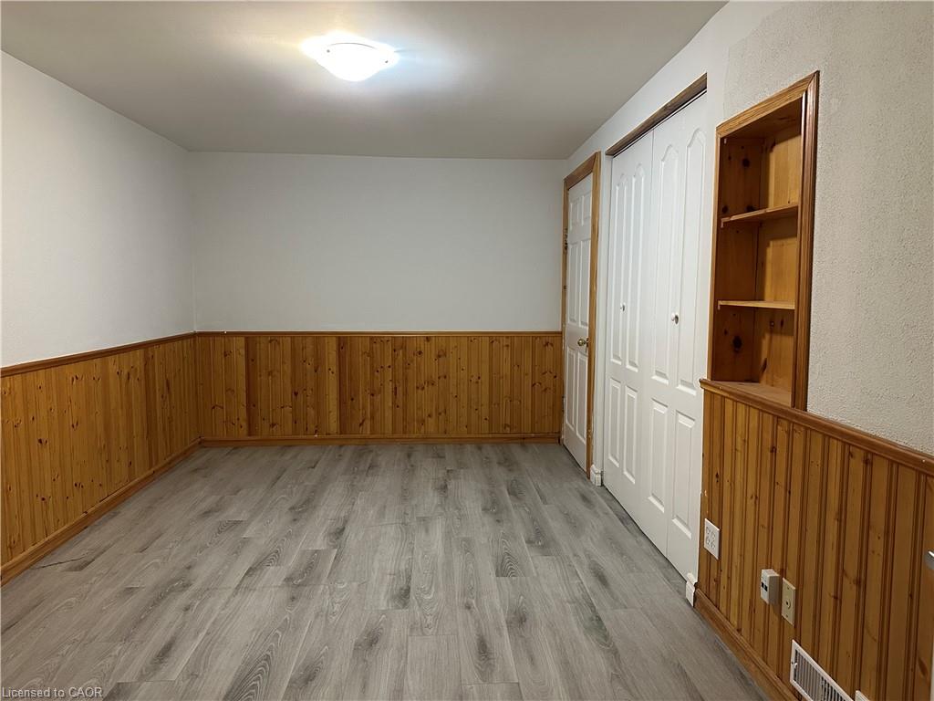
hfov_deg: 71.6
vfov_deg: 56.8
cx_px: 467
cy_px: 350
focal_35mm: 24
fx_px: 648
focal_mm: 6.86
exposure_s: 1/60
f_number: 1.78
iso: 400
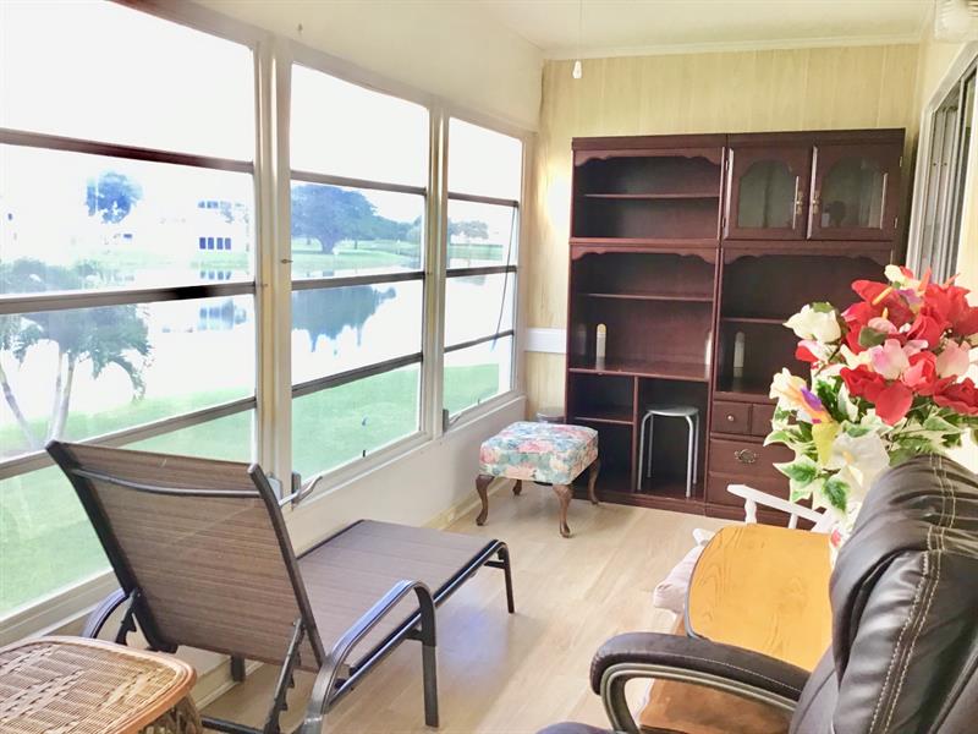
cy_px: 367
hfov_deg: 58.4
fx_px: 876
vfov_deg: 45.4
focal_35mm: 31
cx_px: 489
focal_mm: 3.3
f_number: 2.4
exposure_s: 1/30
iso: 50
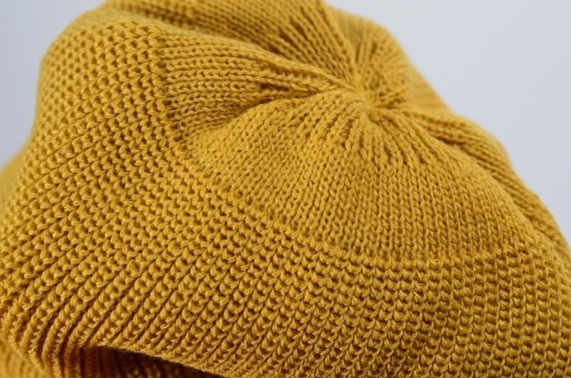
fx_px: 965
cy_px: 187
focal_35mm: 61
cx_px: 284
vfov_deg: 22.2
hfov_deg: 33.0
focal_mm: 40
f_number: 8
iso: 500
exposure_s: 1/60
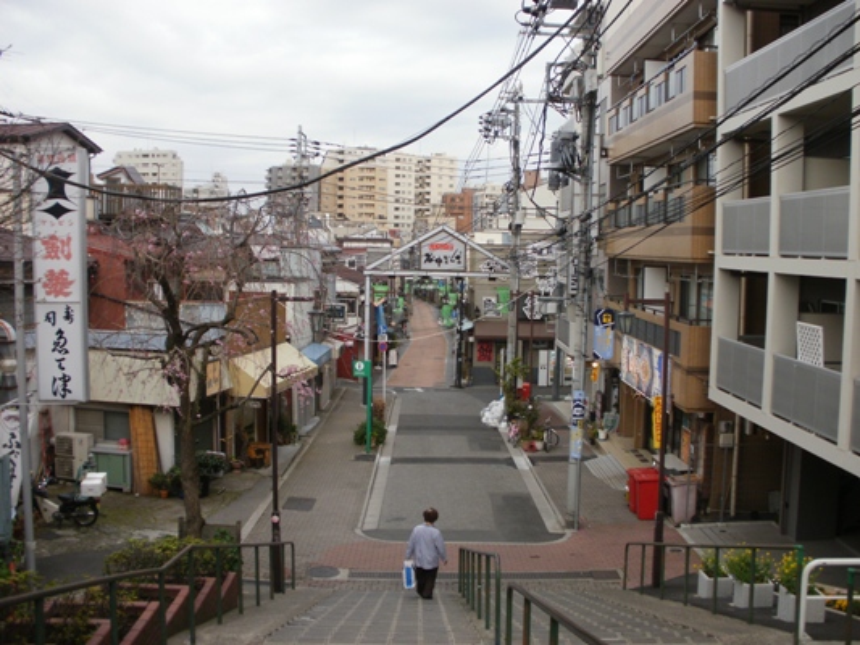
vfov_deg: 39.7
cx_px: 430
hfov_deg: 51.3
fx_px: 895
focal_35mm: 36
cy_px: 322
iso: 100
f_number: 3.5
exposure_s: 1/80
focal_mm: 6.3
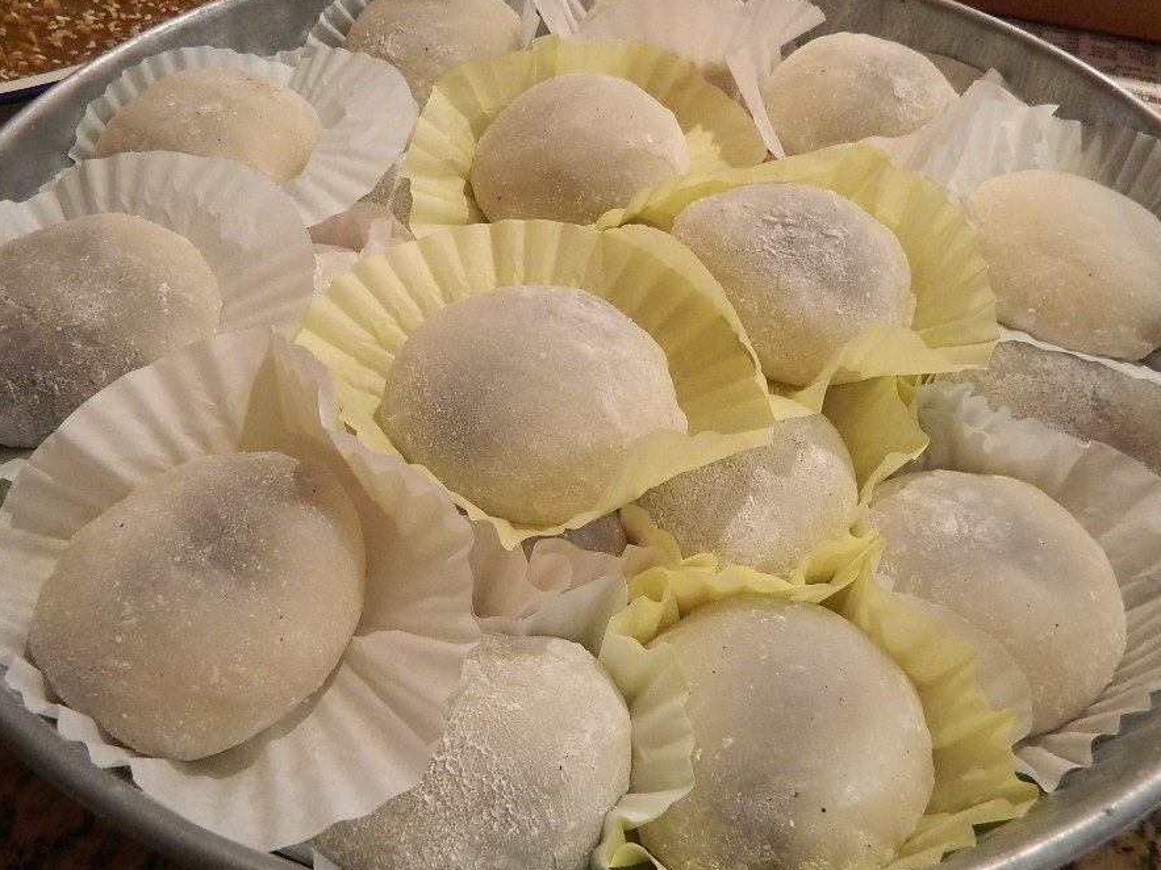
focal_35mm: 29
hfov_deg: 61.7
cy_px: 413
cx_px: 564
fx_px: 973
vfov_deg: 48.2
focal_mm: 4.5
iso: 400
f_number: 3.1
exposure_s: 1/13
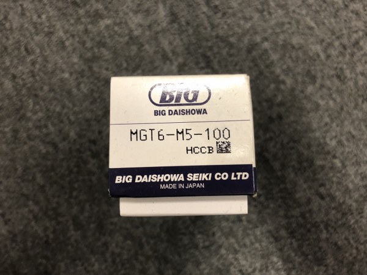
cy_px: 138
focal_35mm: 28
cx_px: 184
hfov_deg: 63.4
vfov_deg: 49.7
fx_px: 297
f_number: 1.8
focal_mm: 3.99
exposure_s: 1/17
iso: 50
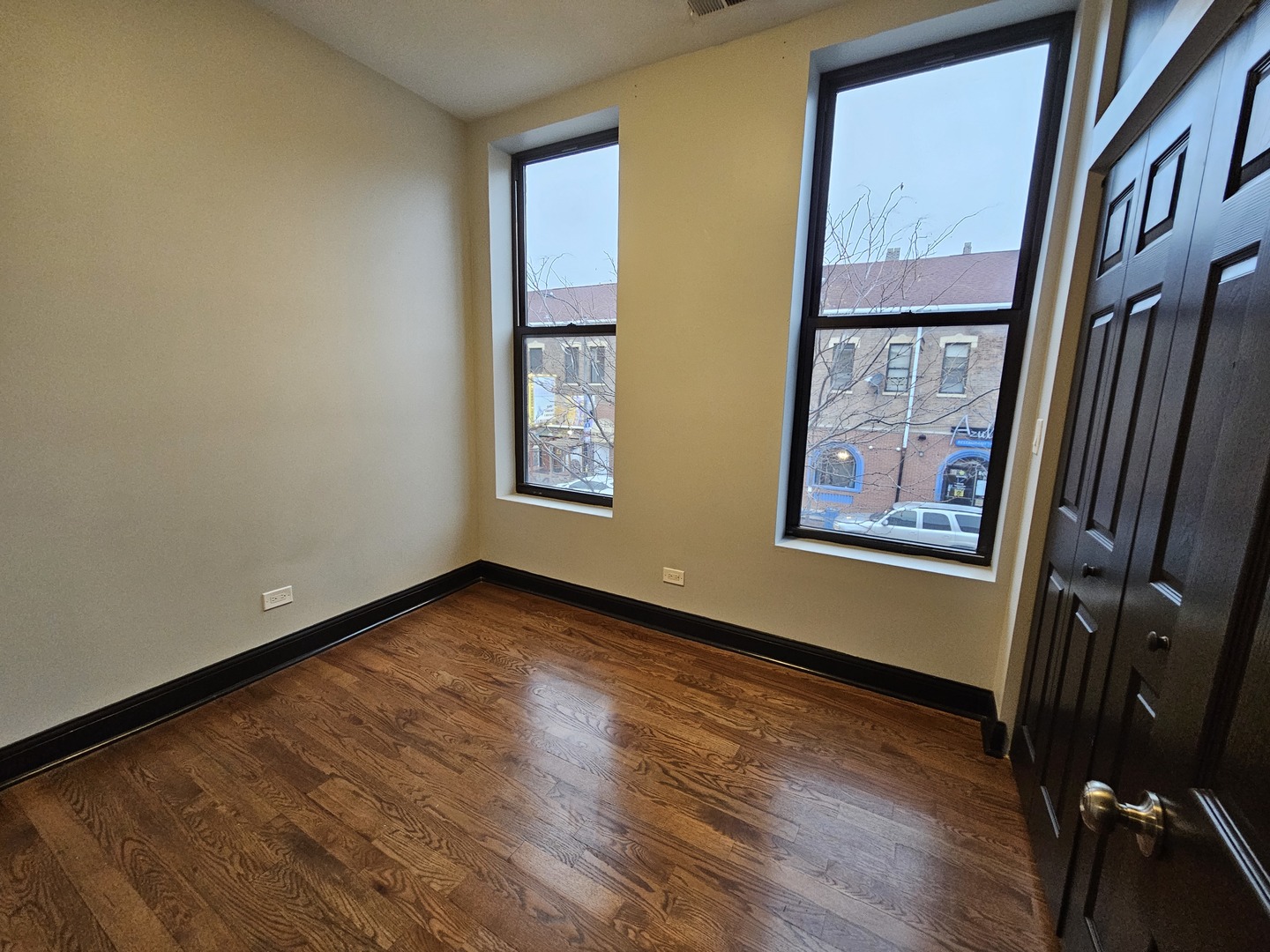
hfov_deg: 106.2
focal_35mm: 13
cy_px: 476
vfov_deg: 89.9
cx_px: 635
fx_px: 477
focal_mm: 2.2
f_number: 2.2
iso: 400
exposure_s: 1/77.4
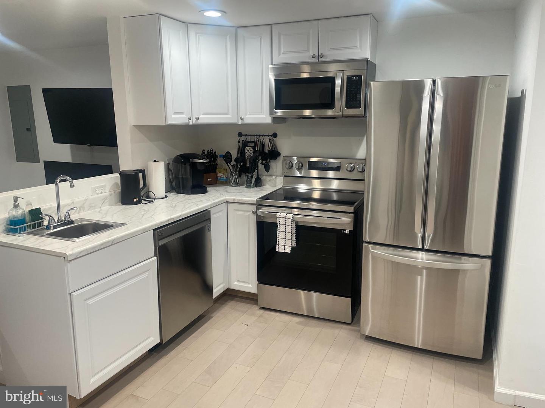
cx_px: 272
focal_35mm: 26
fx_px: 409
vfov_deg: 53.1
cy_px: 204
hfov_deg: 67.3
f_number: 1.6
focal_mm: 4.2
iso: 125
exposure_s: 1/100
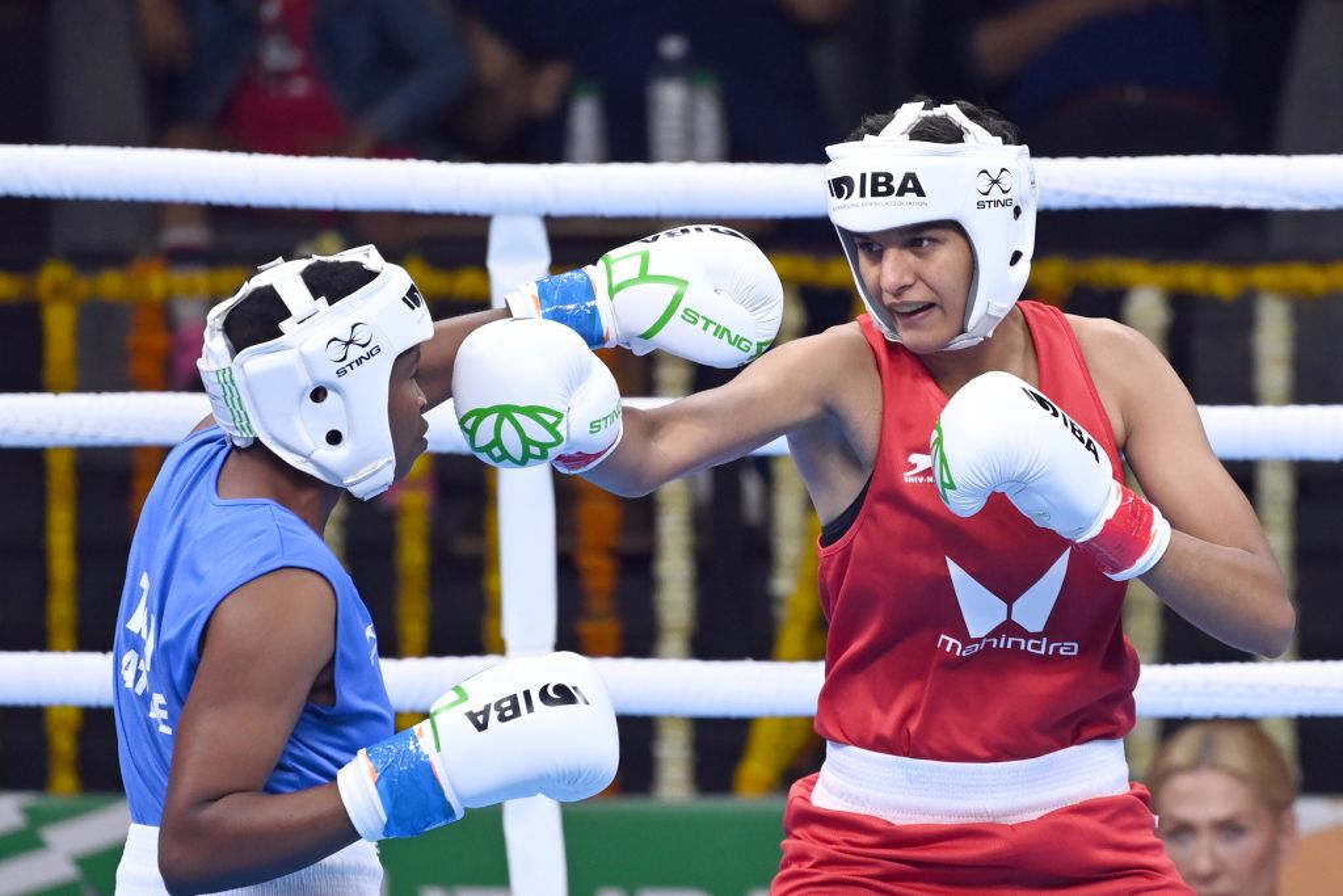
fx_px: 7462
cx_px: 672
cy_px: 448
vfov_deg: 6.9
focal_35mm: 200
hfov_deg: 10.3
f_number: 2.8
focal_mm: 200
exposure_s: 1/1600
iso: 800
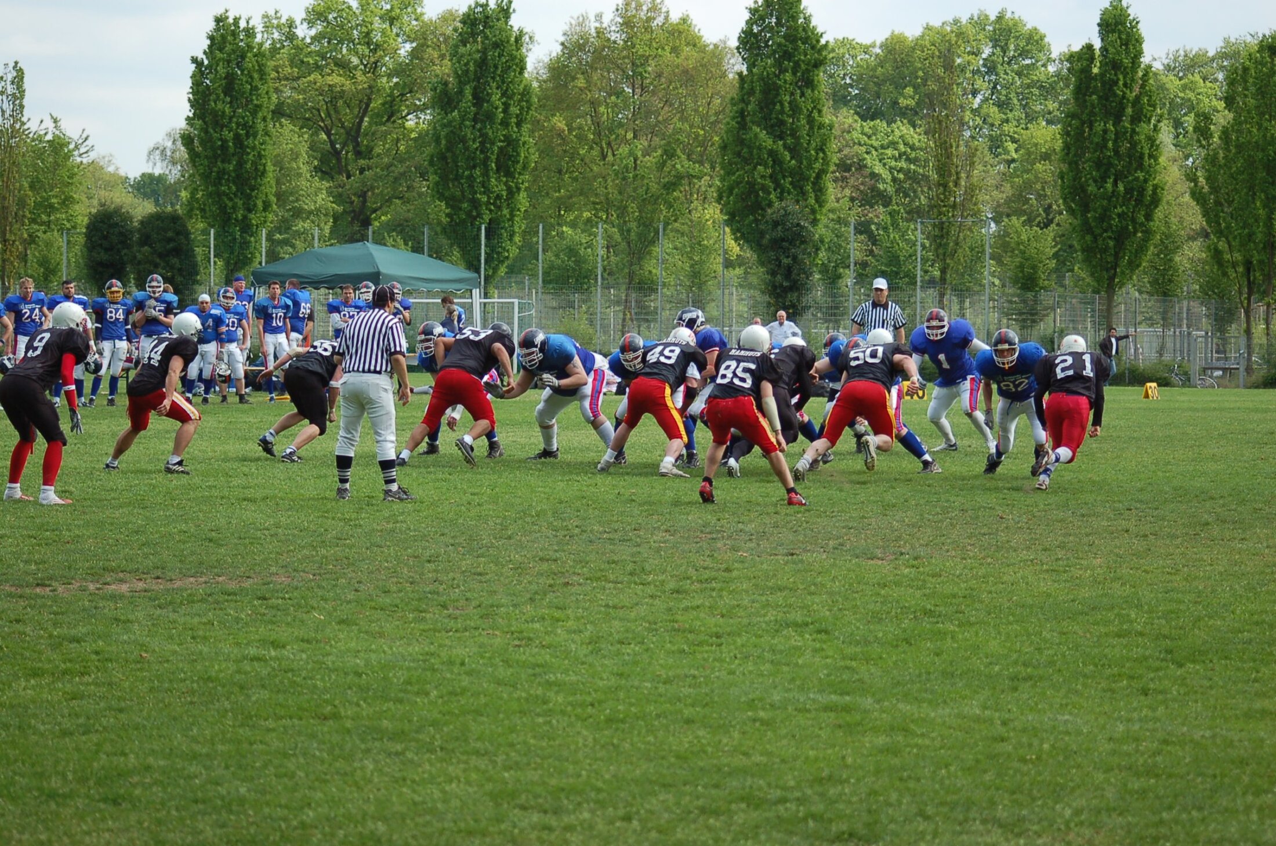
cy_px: 423
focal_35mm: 105
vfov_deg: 13.0
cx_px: 638
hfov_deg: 19.5
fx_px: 3715
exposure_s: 1/1000
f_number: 4
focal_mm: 70
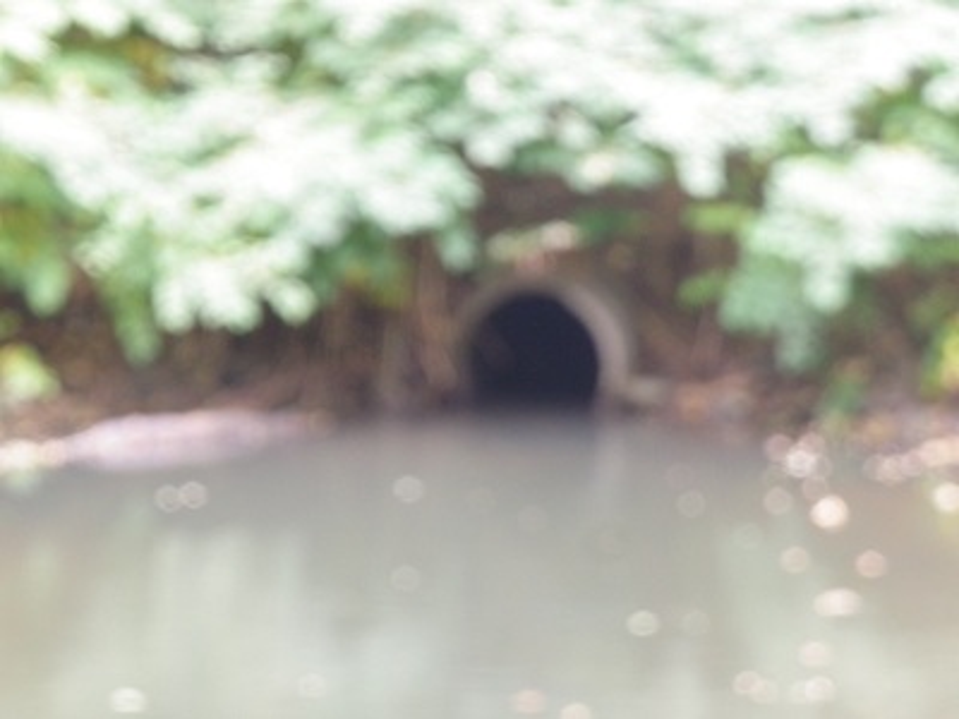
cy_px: 360
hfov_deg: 19.3
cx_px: 480
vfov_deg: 14.5
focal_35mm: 102
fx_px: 2826
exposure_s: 1/10
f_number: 5.1
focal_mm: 18.2
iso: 200
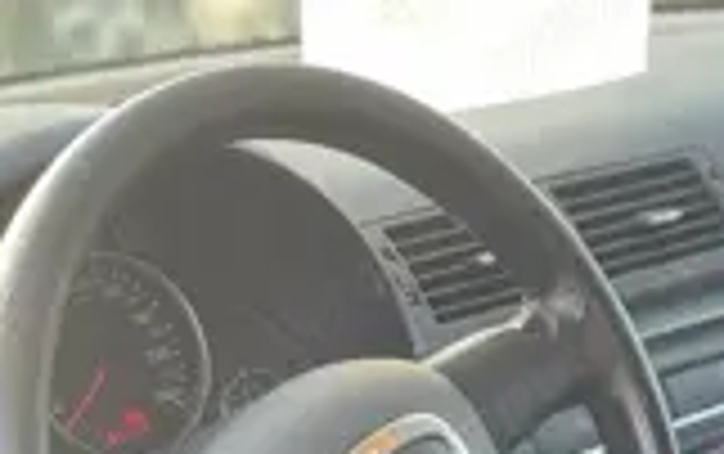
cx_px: 477
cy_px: 737
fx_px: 2706
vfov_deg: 9.3
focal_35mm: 137
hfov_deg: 15.2
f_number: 2
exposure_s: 1/122
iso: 80
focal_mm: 6
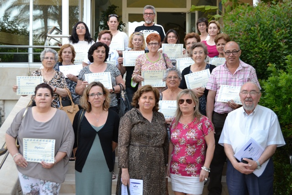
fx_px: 377
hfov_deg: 42.3
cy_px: 98
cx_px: 146
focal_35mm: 46
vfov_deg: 29.0
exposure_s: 1/80
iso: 400
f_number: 4.2
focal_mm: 31
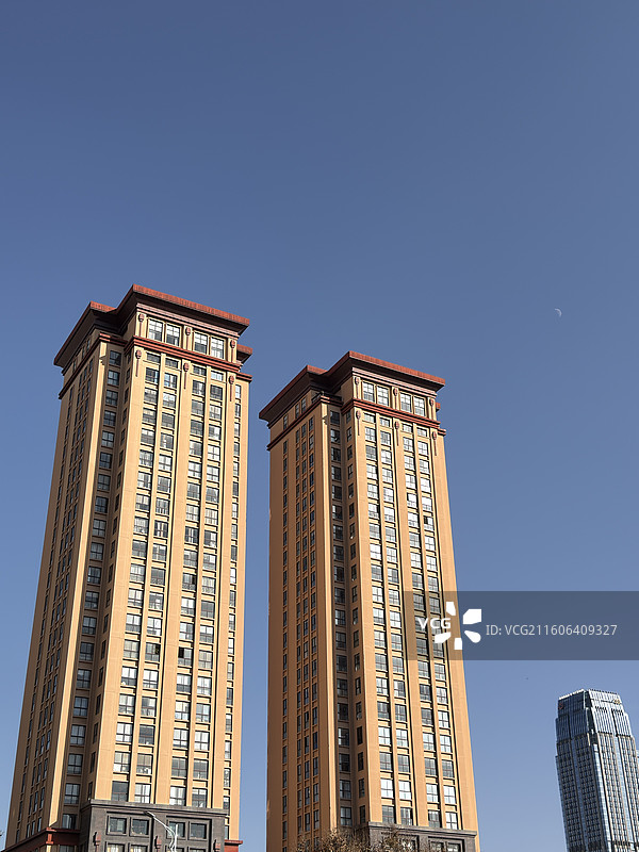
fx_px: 1083
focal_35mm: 44
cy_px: 426
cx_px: 320
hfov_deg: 32.9
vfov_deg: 42.9
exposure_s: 1/3401
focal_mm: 6.76
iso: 64
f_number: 1.78
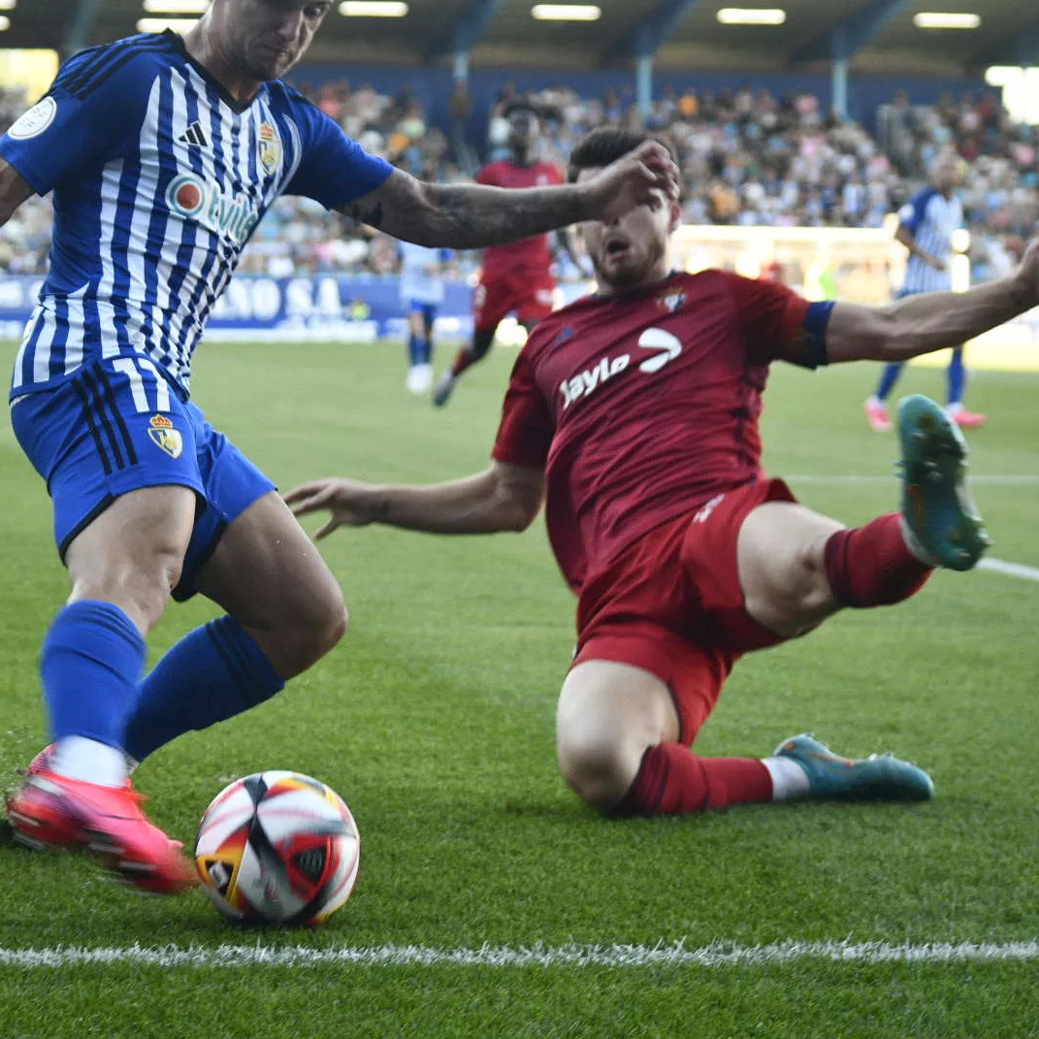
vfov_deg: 12.9
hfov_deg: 12.9
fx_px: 4584
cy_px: 521
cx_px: 323
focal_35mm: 135
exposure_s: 1/500
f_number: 4
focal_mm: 70
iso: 800
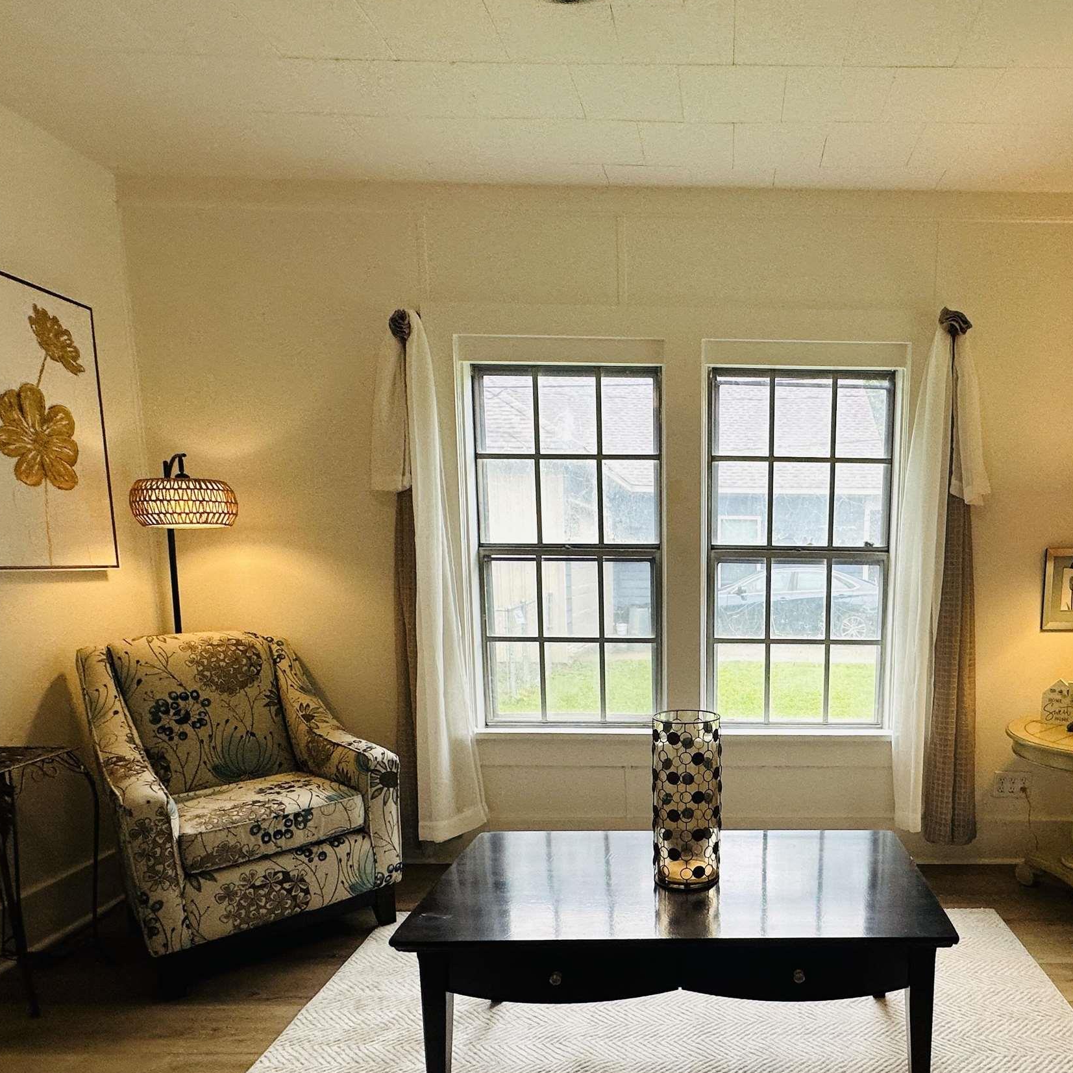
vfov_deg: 66.0
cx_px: 749
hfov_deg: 64.8
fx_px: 807
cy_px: 688
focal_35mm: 23
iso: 125
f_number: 2.2
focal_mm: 2.22
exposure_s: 1/120
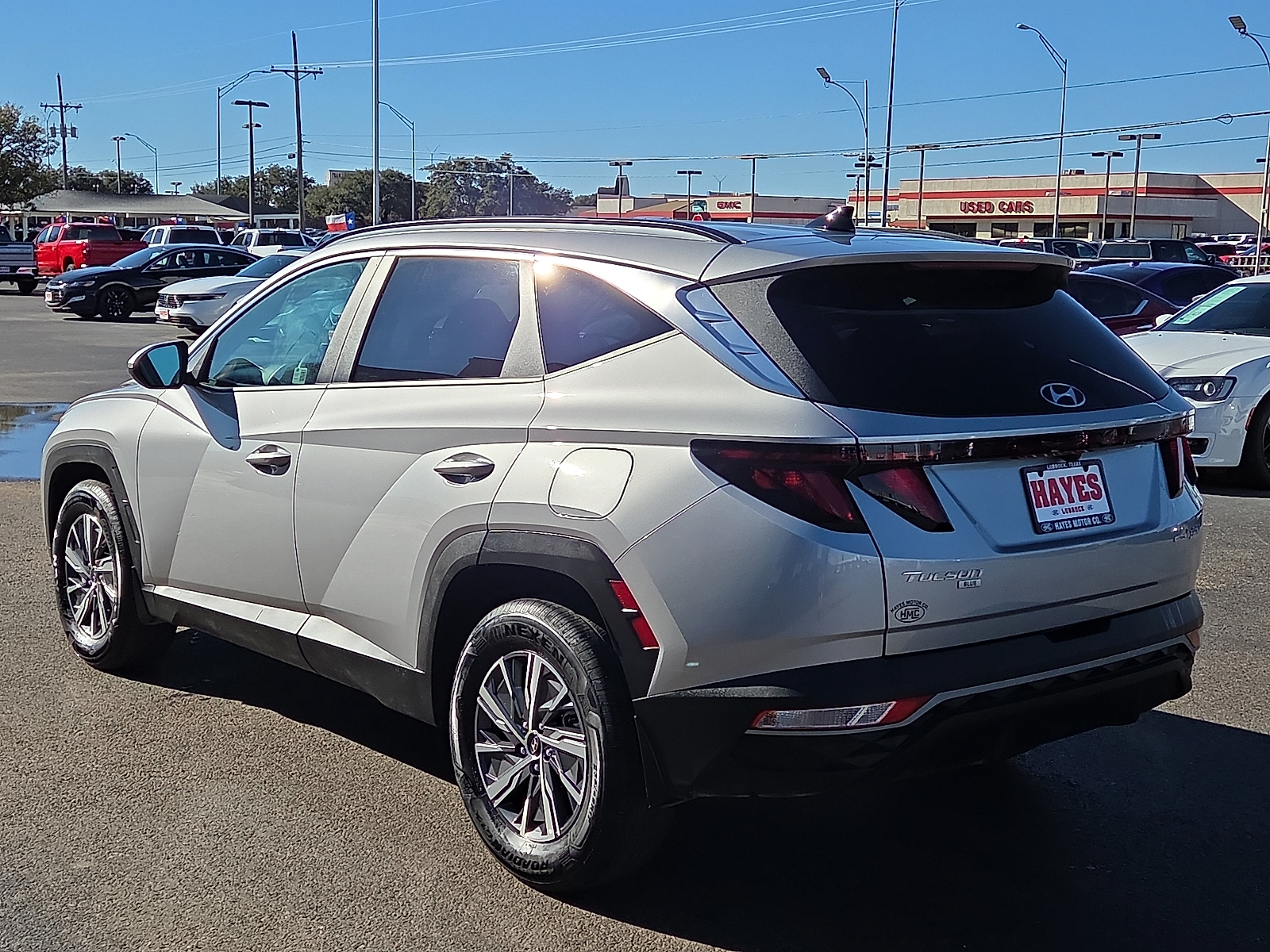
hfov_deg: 42.9
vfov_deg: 32.9
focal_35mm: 44
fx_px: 1614
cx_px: 635
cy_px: 476
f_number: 1.8
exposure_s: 1/5000
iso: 26
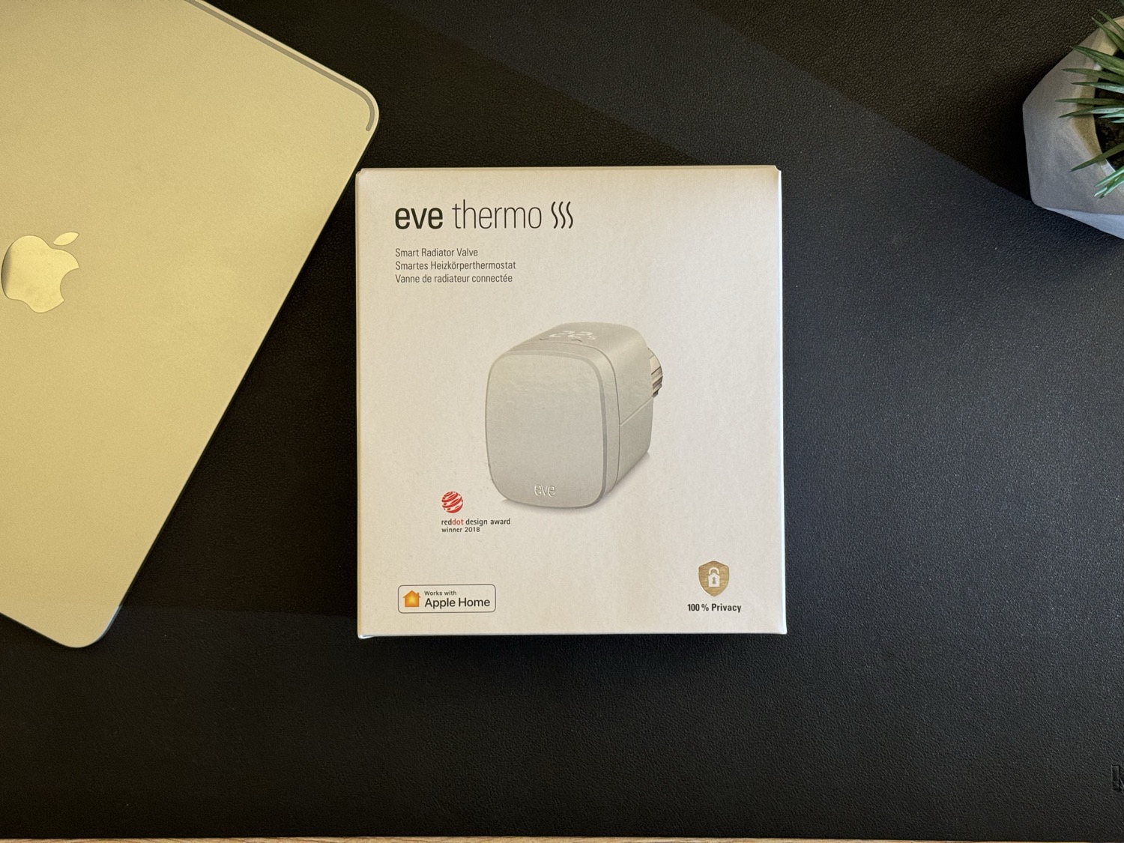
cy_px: 422
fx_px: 1559
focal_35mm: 48
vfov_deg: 30.3
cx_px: 562
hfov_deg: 39.7
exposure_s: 1/42
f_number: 1.78
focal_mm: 6.86
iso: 250
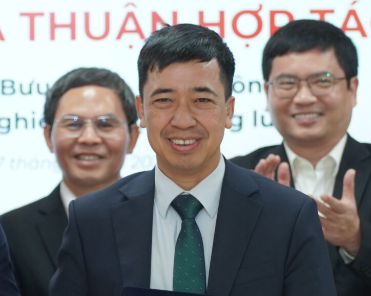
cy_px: 159
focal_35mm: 375
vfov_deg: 4.1
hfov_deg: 5.2
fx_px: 4117
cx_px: 70
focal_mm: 113
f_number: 3.2
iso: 1000
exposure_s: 1/160
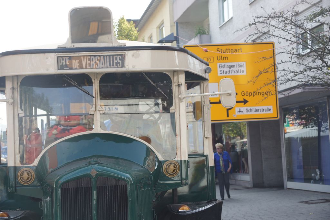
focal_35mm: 60
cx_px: 165
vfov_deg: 22.6
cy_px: 110
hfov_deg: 33.4
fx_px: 550
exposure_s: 1/125
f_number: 5.6
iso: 100
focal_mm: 40
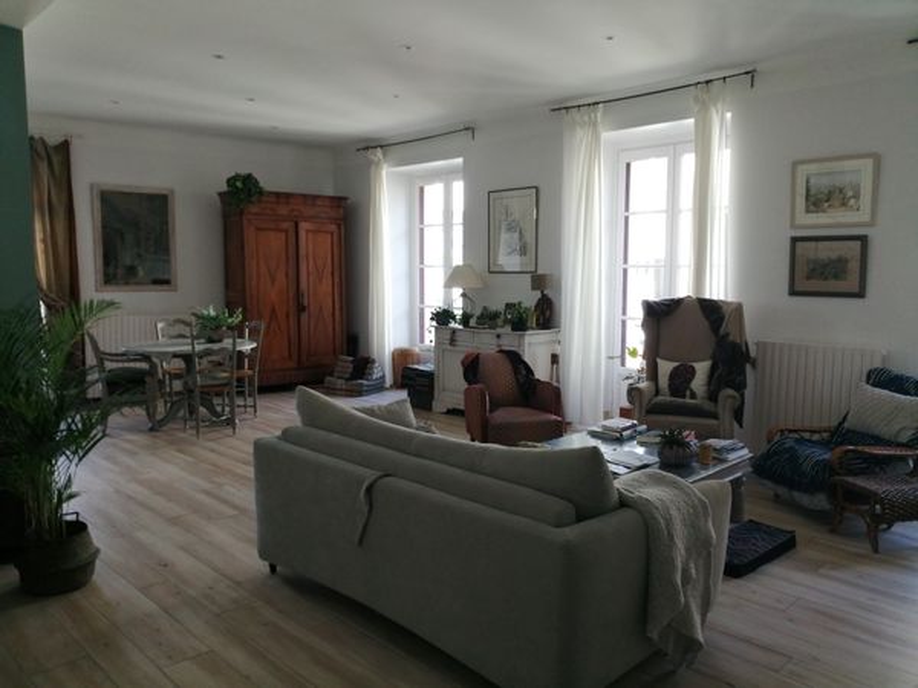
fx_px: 690
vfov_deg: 53.1
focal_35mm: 26
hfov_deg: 67.3
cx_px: 459
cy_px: 344
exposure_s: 1/100
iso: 100
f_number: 1.8
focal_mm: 3.62
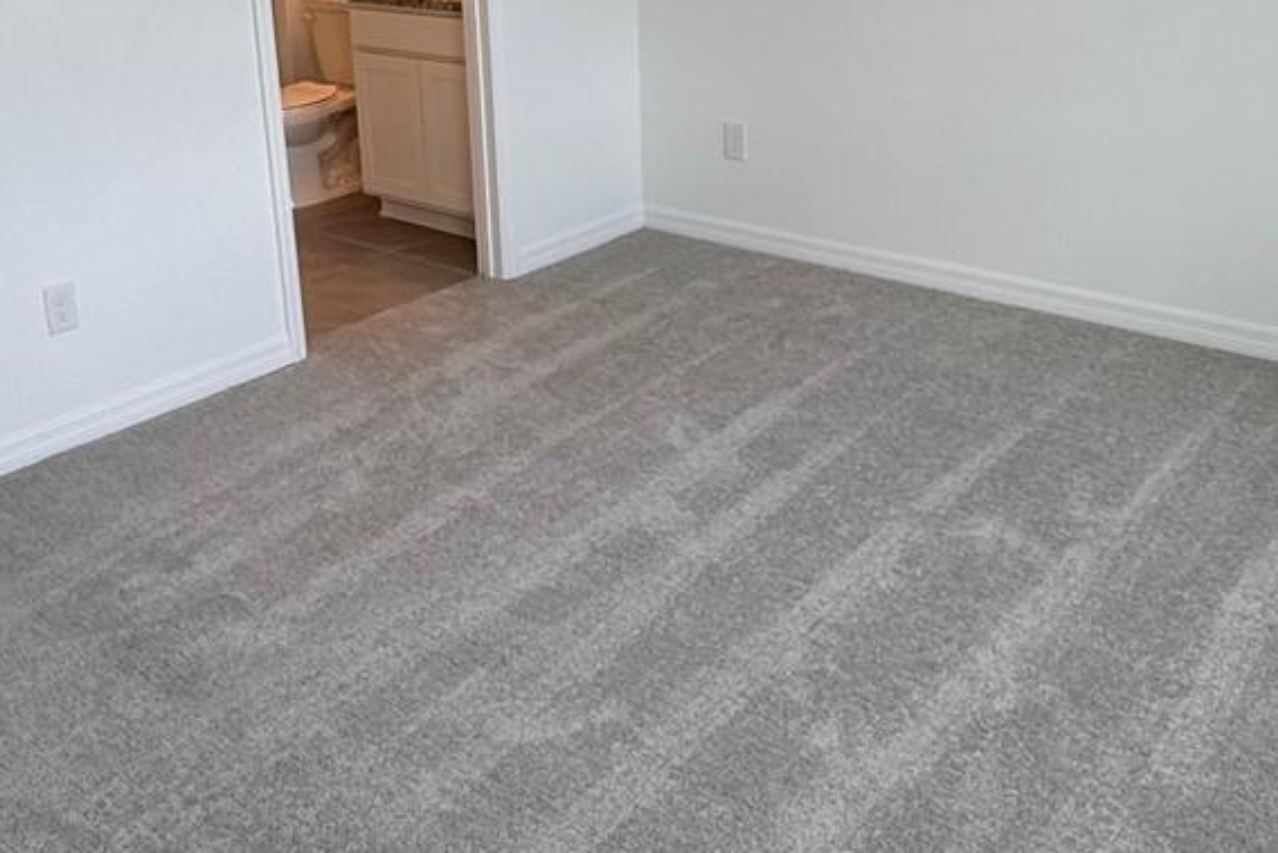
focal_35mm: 41
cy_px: 232
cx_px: 497
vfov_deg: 32.1
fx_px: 1456
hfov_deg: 47.1
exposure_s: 1/120
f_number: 2.2
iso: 50
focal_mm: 2.22
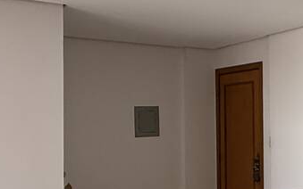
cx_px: 392
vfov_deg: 20.6
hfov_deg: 27.3
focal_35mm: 63
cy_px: 110
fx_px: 520
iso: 160
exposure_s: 1/99
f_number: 2.2
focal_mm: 2.22
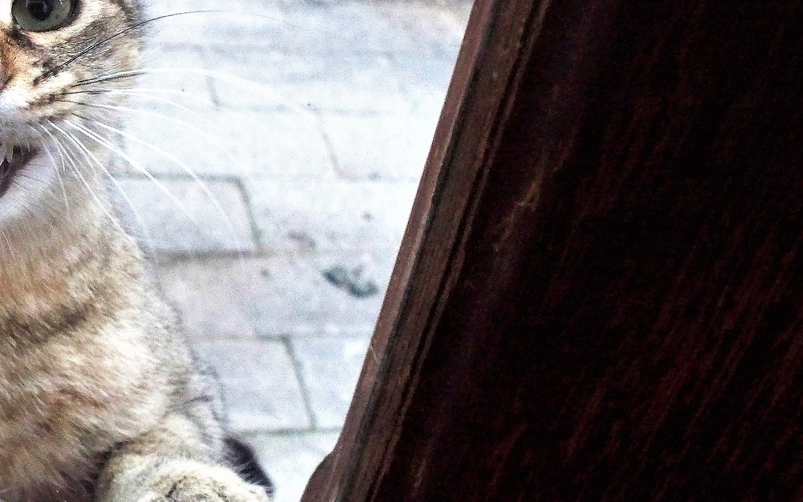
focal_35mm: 74
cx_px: 54
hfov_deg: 26.7
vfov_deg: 17.5
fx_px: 1620
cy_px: 128
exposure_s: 1/60
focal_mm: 7.54
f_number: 2.8
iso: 800
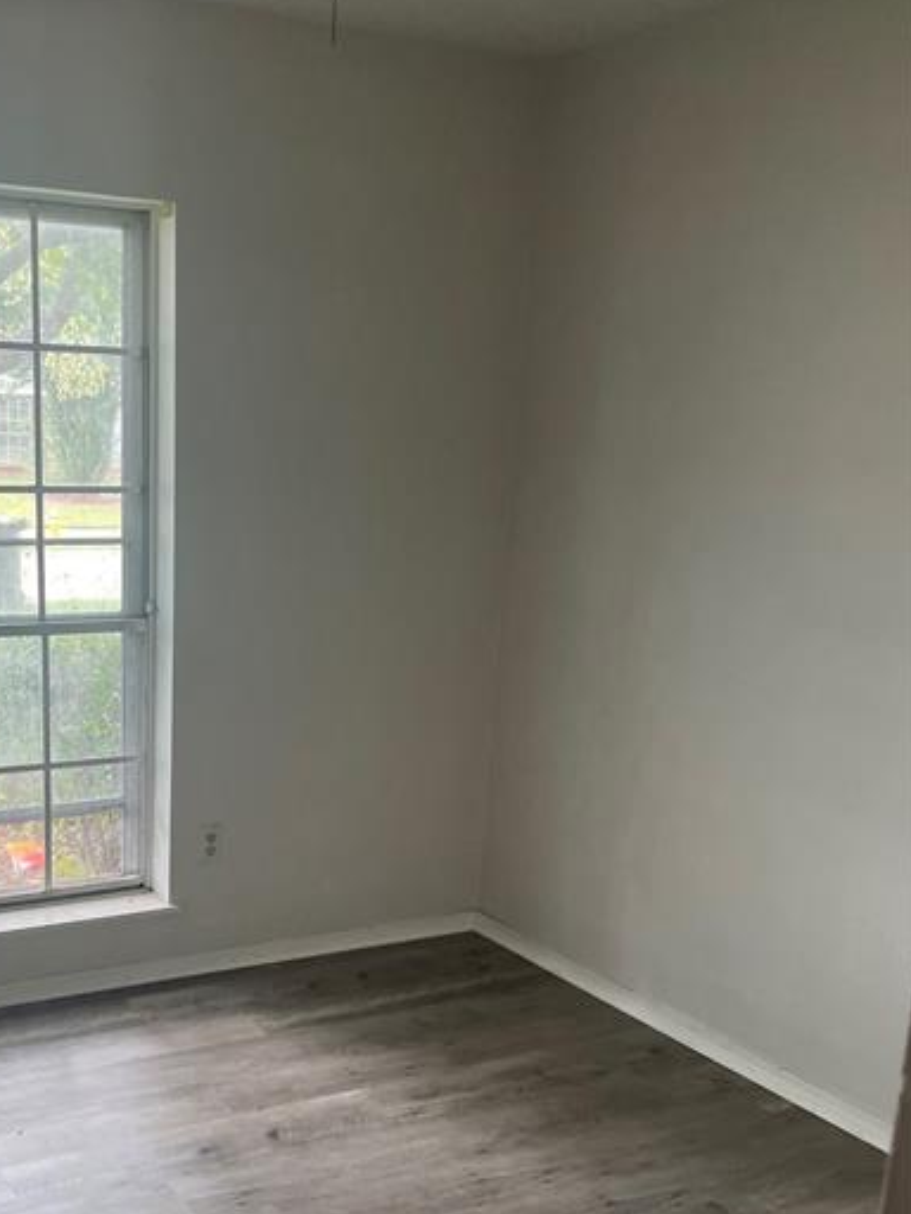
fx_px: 1369
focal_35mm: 39
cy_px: 780
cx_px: 235
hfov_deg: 36.0
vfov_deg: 47.3
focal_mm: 4.2
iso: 125
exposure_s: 1/120
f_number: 1.6
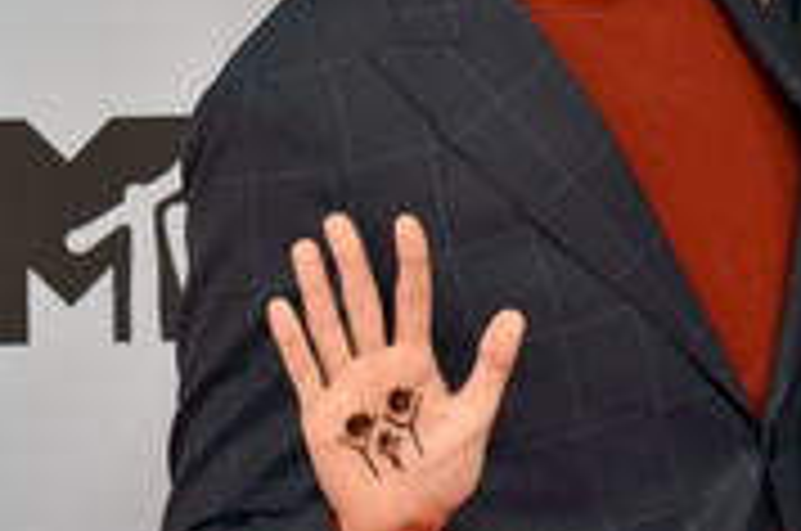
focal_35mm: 317
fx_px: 7041
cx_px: 898
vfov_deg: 4.3
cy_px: -22
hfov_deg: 6.5
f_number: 5.6
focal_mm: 125
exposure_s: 1/200
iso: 2000
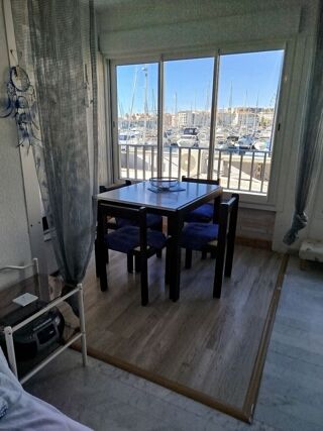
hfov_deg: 56.8
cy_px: 216
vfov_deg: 71.6
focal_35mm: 24
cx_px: 162
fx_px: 299
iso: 50
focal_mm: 5.31
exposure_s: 1/432
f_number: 1.7
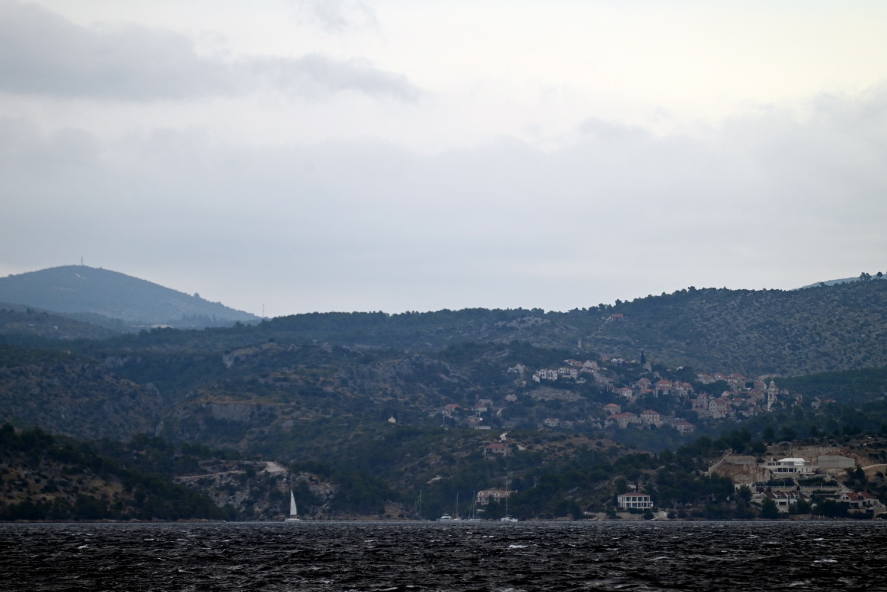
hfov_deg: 6.9
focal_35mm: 300
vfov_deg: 4.6
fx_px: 7393
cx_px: 444
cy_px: 296
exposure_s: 1/1000
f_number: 5.6
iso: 220
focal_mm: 300
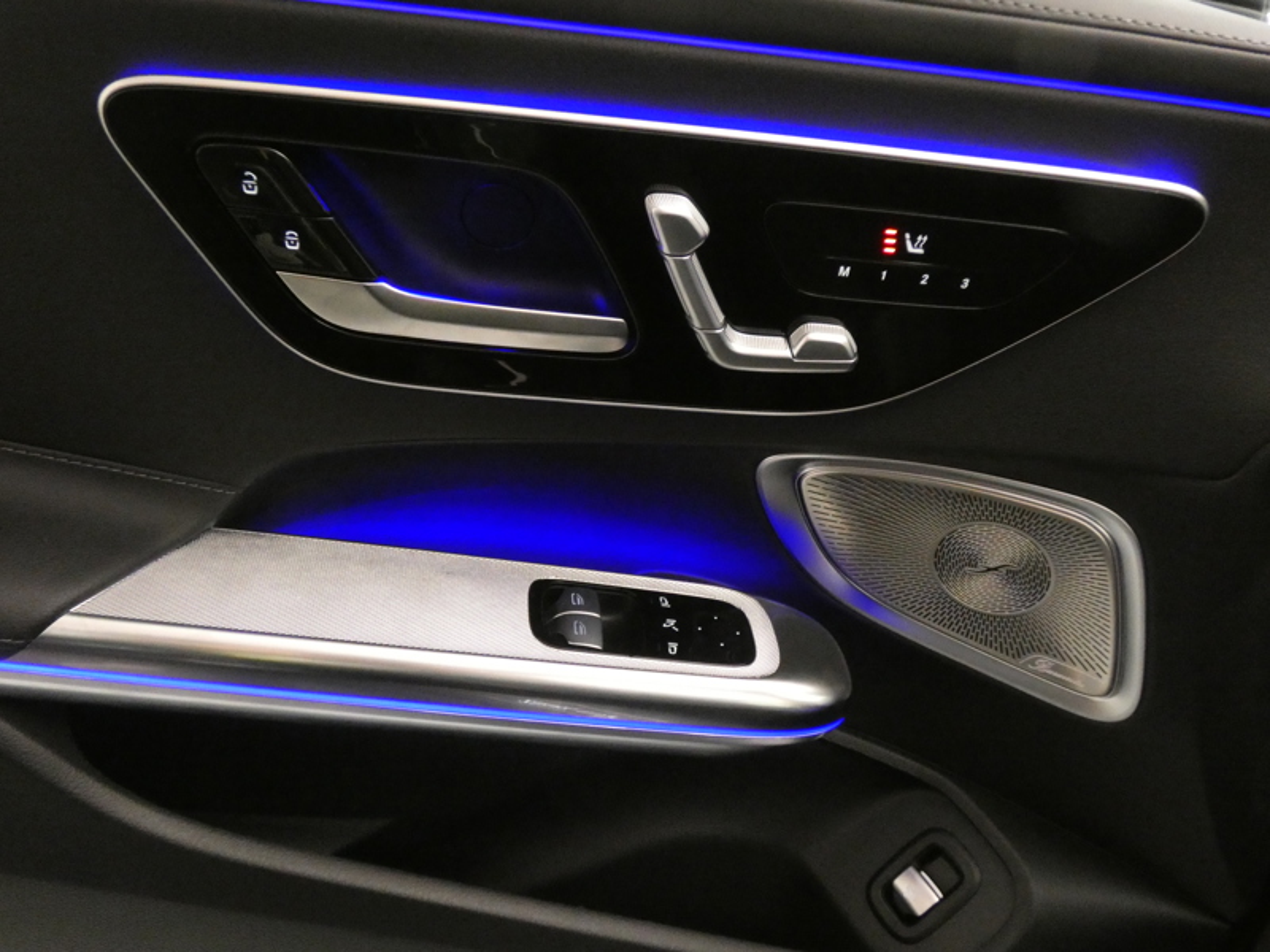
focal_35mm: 31
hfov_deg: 58.4
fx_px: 1137
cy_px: 476
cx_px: 635
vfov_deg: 45.4
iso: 1600
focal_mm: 5.5
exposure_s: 1/20
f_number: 3.3
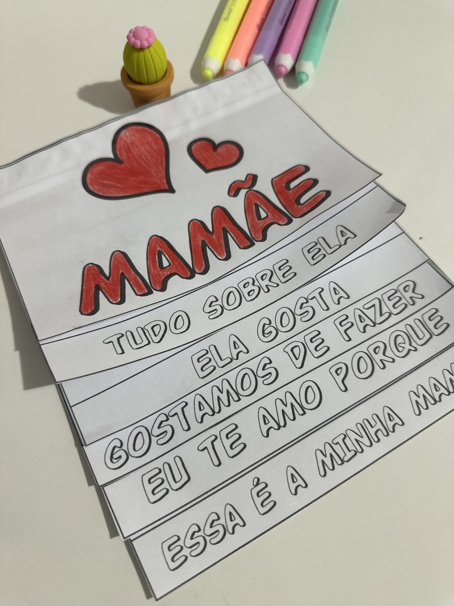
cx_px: 227
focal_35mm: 24
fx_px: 420
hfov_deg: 56.8
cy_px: 303
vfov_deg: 71.6
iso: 125
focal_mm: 6.86
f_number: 1.78
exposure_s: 1/60
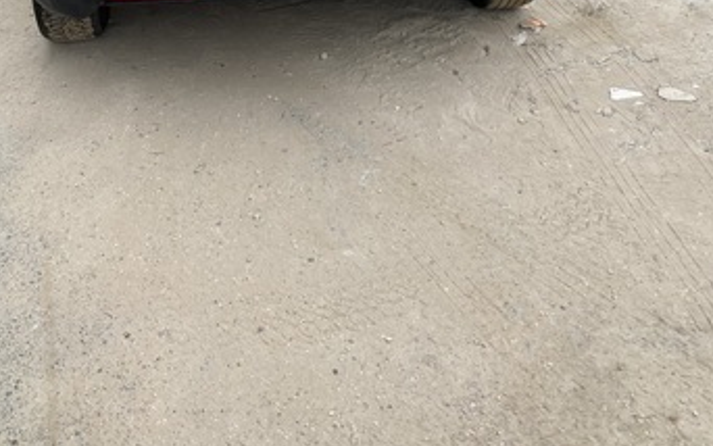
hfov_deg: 38.8
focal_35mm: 52
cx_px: 327
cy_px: -115
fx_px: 1011
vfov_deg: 22.6
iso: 32
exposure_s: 1/121
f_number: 1.8
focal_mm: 3.99
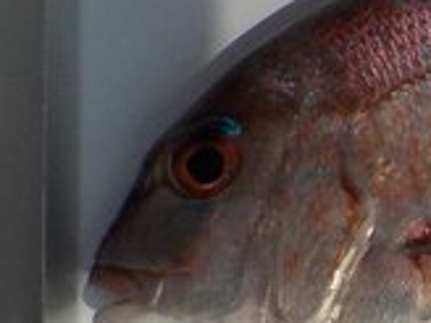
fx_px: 1457
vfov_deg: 12.7
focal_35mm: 117
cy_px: 176
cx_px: 715
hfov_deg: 15.1
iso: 125
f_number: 6.6
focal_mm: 4.1
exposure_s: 1/2000
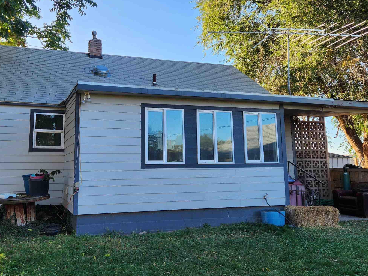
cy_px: 100
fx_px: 383
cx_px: 163
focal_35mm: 36
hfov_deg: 51.2
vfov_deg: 39.3
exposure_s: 1/338
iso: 20
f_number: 1.8
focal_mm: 5.4
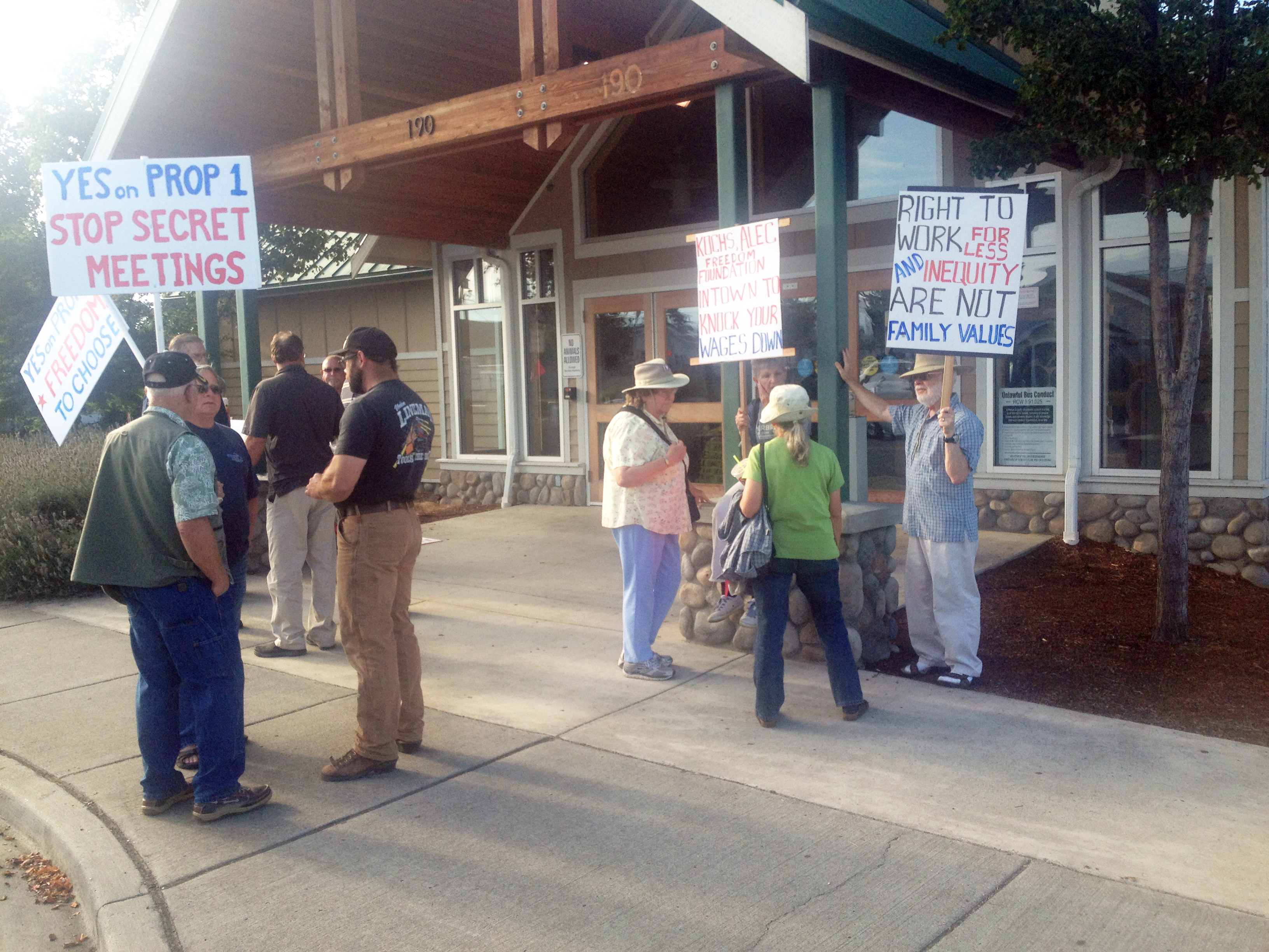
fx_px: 1283
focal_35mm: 35
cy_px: 476
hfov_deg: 52.6
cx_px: 634
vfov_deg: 40.7
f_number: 2.4
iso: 50
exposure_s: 1/356
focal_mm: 4.28
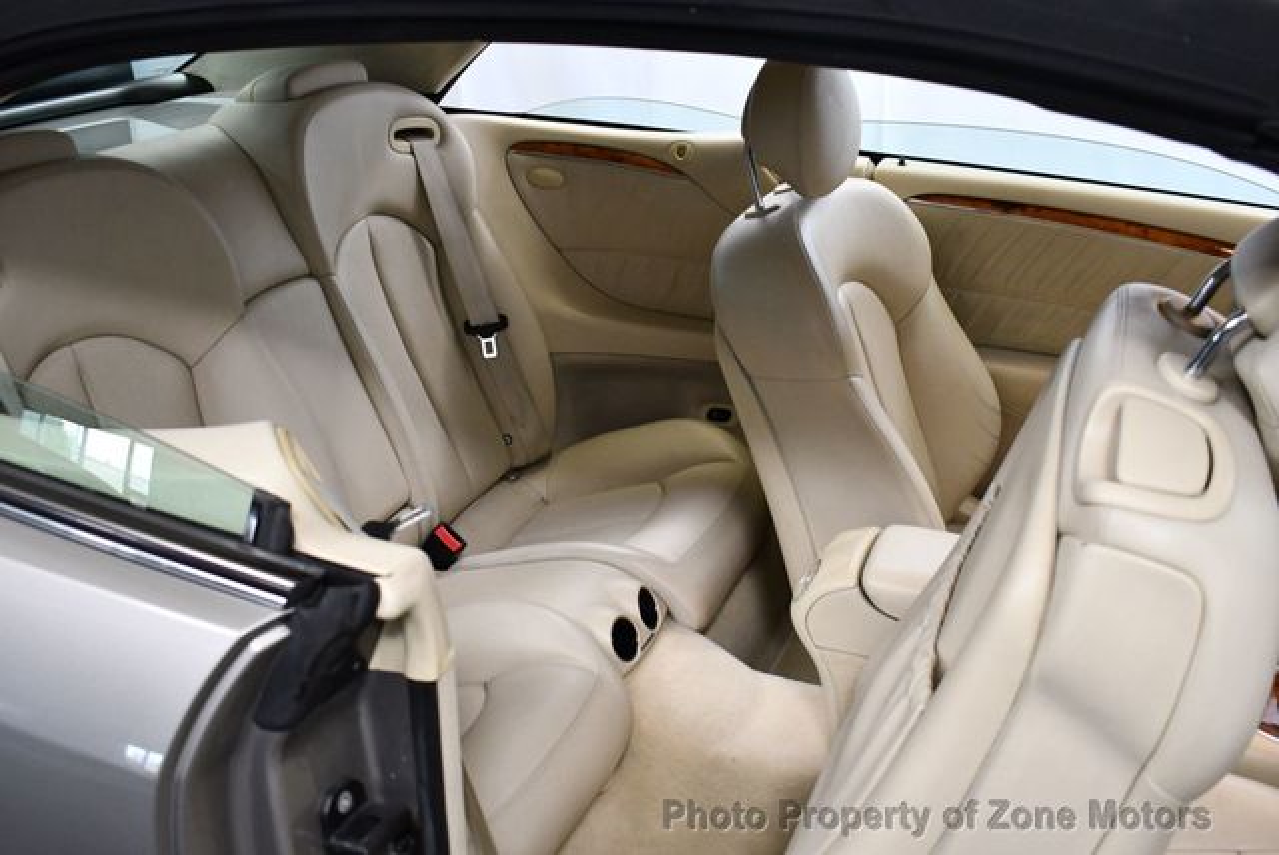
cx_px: 640
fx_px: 1280
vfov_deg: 36.9
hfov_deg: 53.1
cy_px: 428
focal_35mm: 36
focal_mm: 18
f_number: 3.5
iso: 1250
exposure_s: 1/125
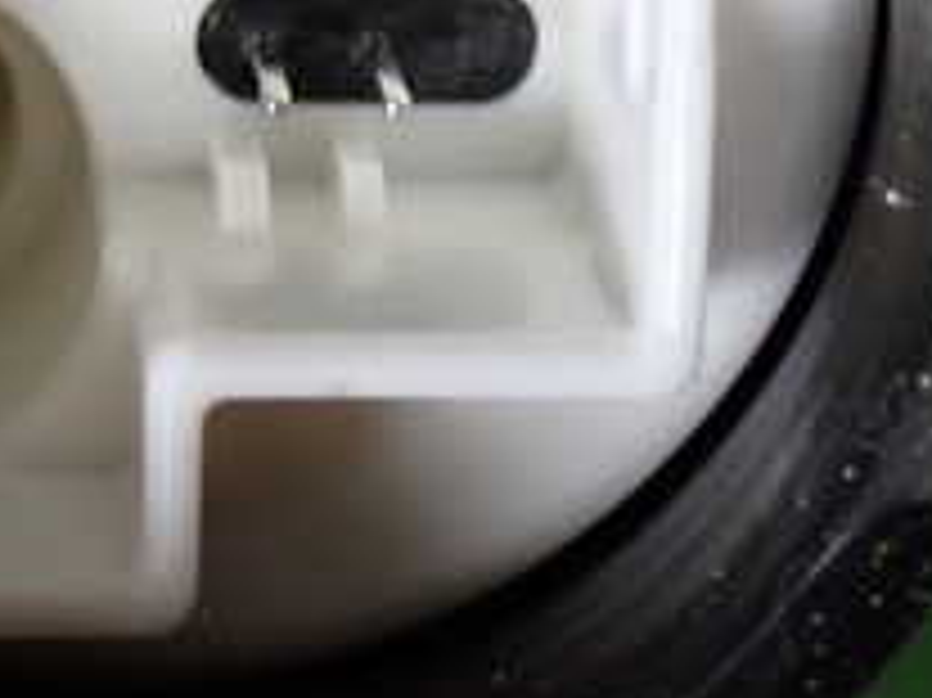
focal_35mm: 180
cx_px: 185
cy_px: -180
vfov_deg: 8.1
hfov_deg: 11.0
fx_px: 4844
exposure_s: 1/60
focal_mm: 11.09
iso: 400
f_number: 3.6
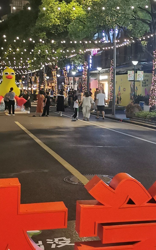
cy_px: 109
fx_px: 456
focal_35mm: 67
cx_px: 116
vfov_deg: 30.6
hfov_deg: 19.3
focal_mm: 5.58
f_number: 1.8
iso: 640
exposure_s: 1/50
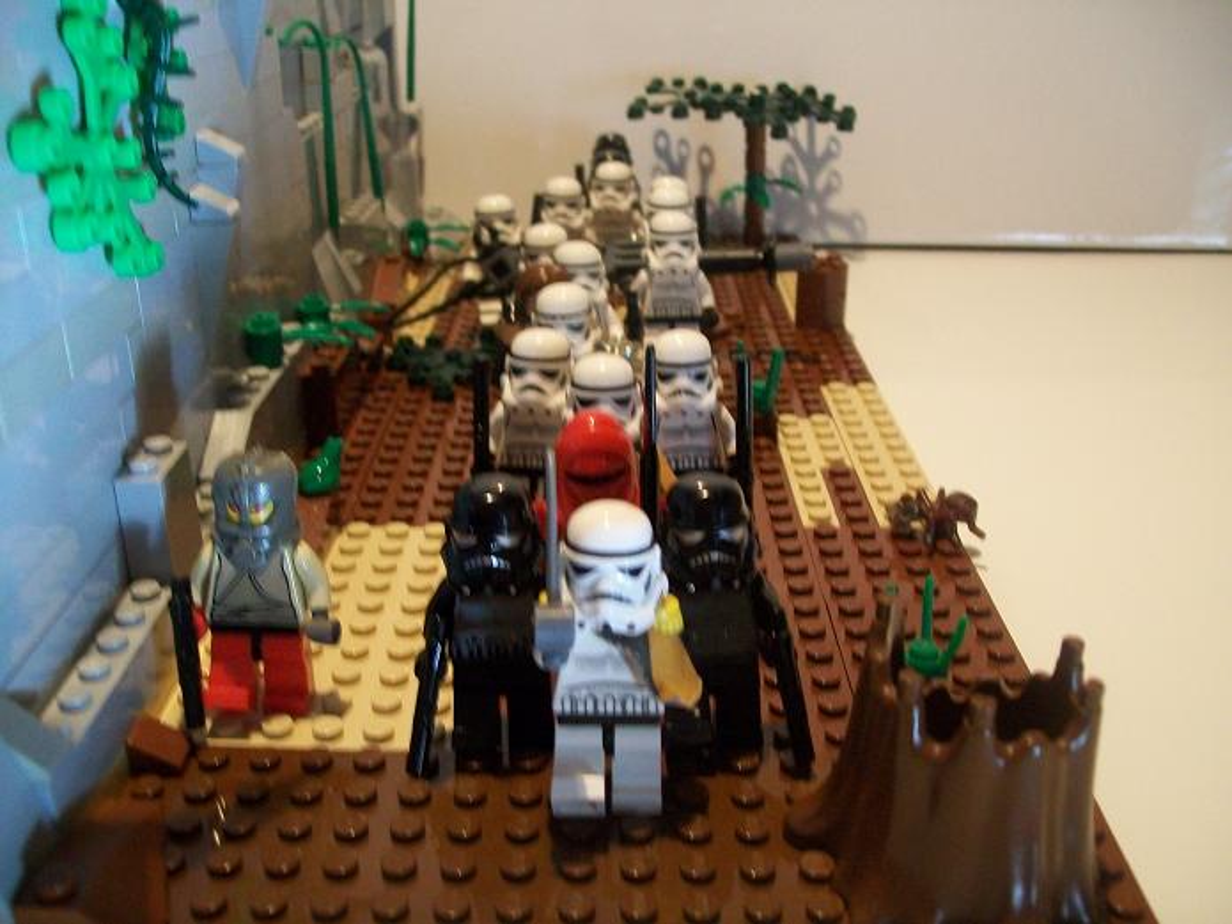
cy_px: 462
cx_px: 616
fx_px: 1281
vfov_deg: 39.6
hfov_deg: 51.4
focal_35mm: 36
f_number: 2.7
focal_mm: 6
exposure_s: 1/20
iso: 160
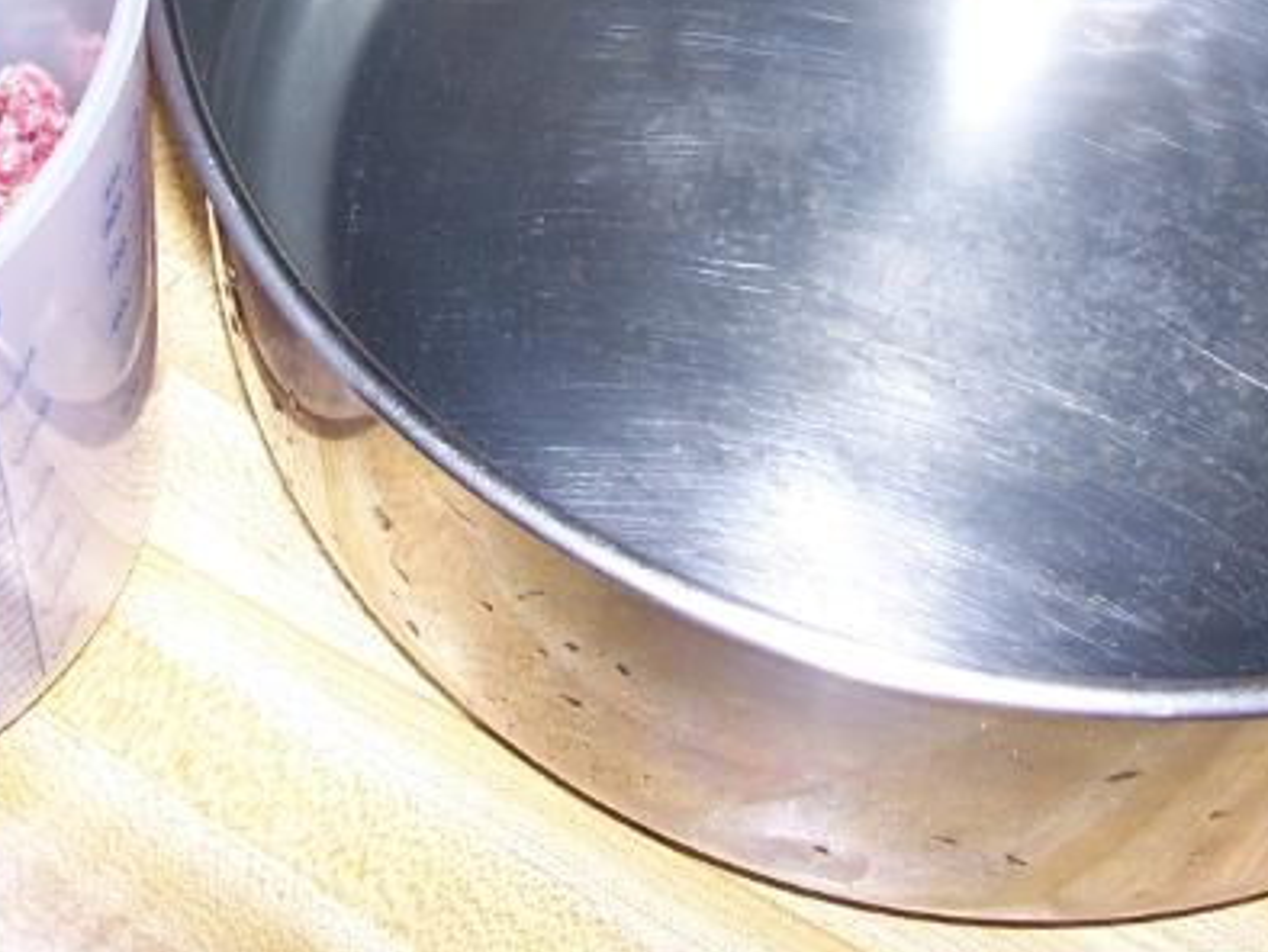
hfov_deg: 27.2
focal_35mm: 71
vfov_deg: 20.1
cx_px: 415
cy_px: 16
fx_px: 2602
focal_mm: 6
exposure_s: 1/60
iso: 140
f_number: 2.8
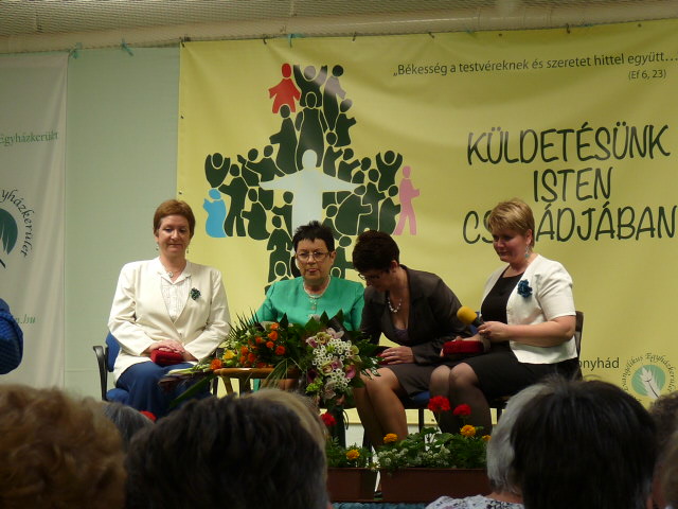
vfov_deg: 8.9
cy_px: 254
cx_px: 339
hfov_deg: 11.8
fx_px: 3271
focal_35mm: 167
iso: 100
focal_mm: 16.7
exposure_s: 1/80
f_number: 3.4
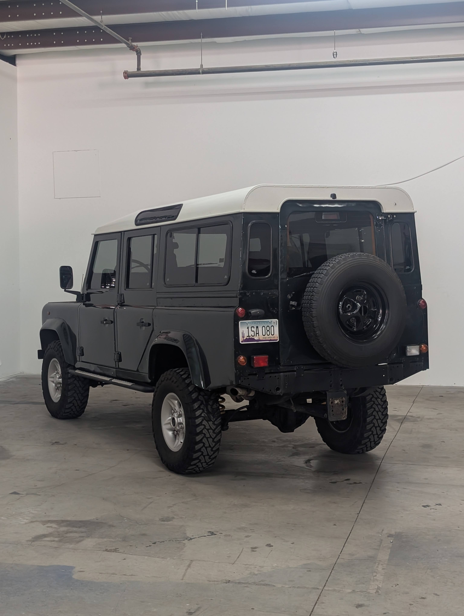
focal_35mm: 49
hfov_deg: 29.7
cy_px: 308
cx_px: 232
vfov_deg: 38.9
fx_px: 874
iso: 112
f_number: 1.68
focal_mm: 6.9
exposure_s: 1/40
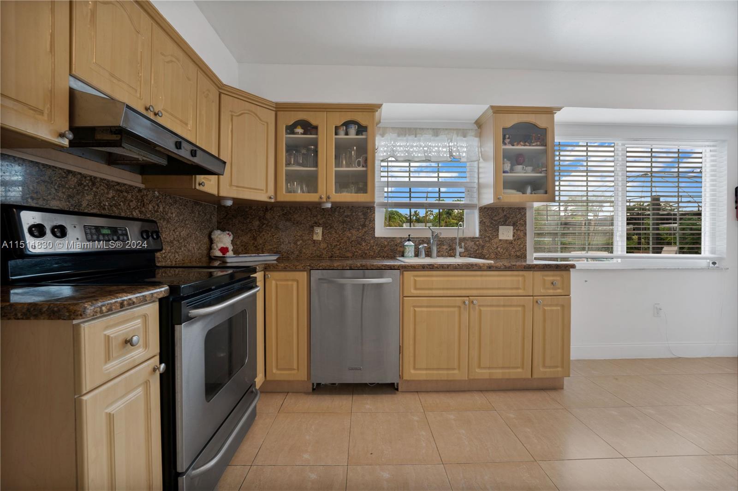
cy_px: 246
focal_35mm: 14
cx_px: 369
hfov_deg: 104.3
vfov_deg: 81.2
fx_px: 287
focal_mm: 14
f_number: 9
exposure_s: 1.3
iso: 100
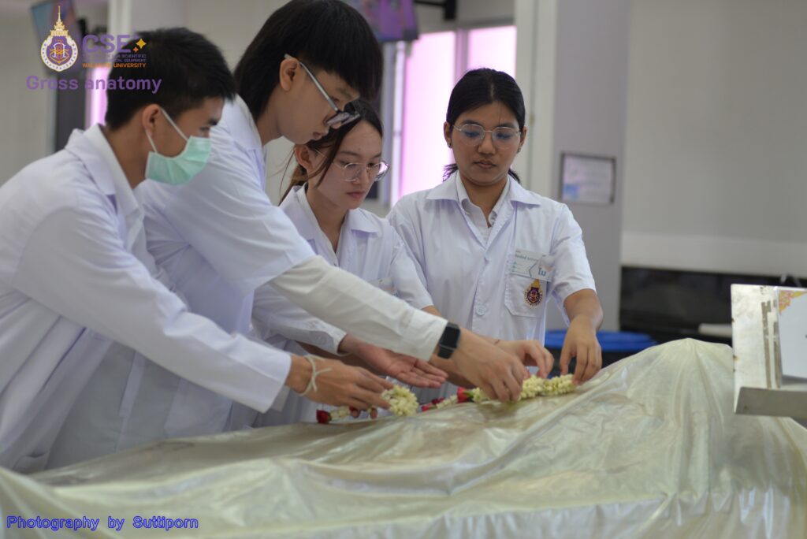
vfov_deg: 17.1
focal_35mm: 80
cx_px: 404
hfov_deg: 25.3
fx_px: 1794
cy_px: 270
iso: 800
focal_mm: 80
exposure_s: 1/200
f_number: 3.5
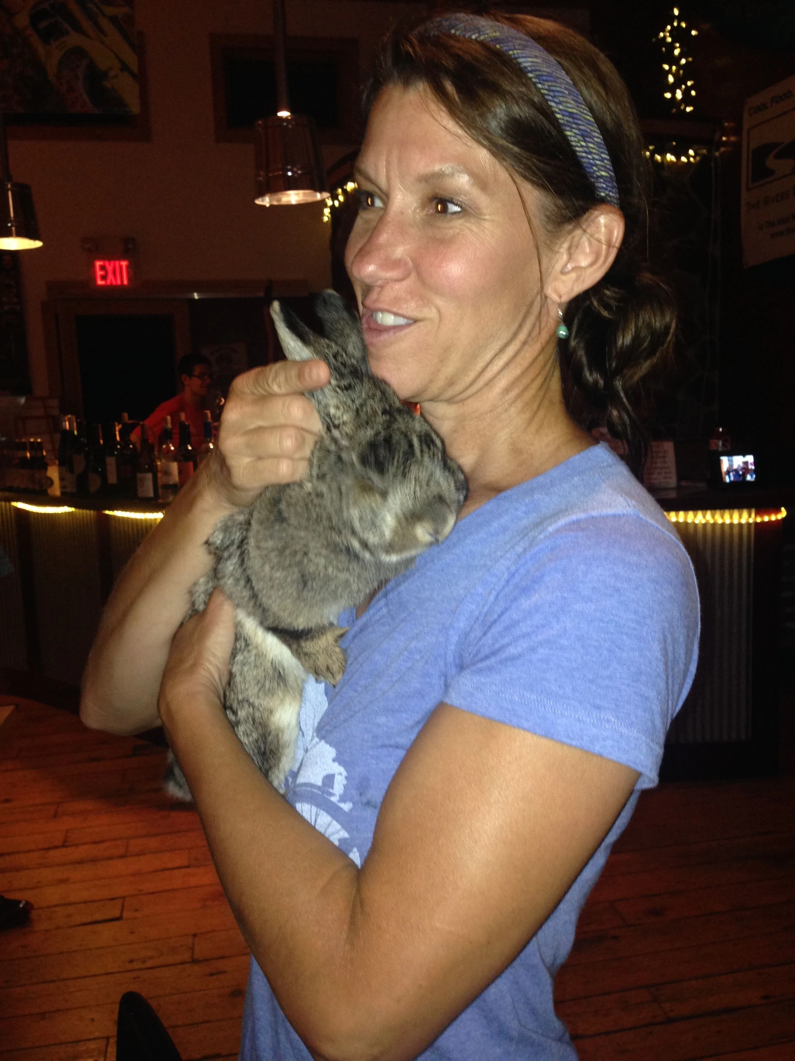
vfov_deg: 55.4
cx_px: 398
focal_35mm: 33
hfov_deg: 42.9
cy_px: 530
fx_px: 1011
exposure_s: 1/16
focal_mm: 4.12
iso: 160
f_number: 2.4
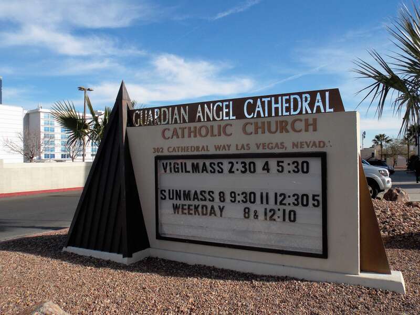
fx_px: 328
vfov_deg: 51.4
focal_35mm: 27
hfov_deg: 65.3
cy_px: 158
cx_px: 210
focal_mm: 4.8
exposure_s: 1/200
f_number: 10.2
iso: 80
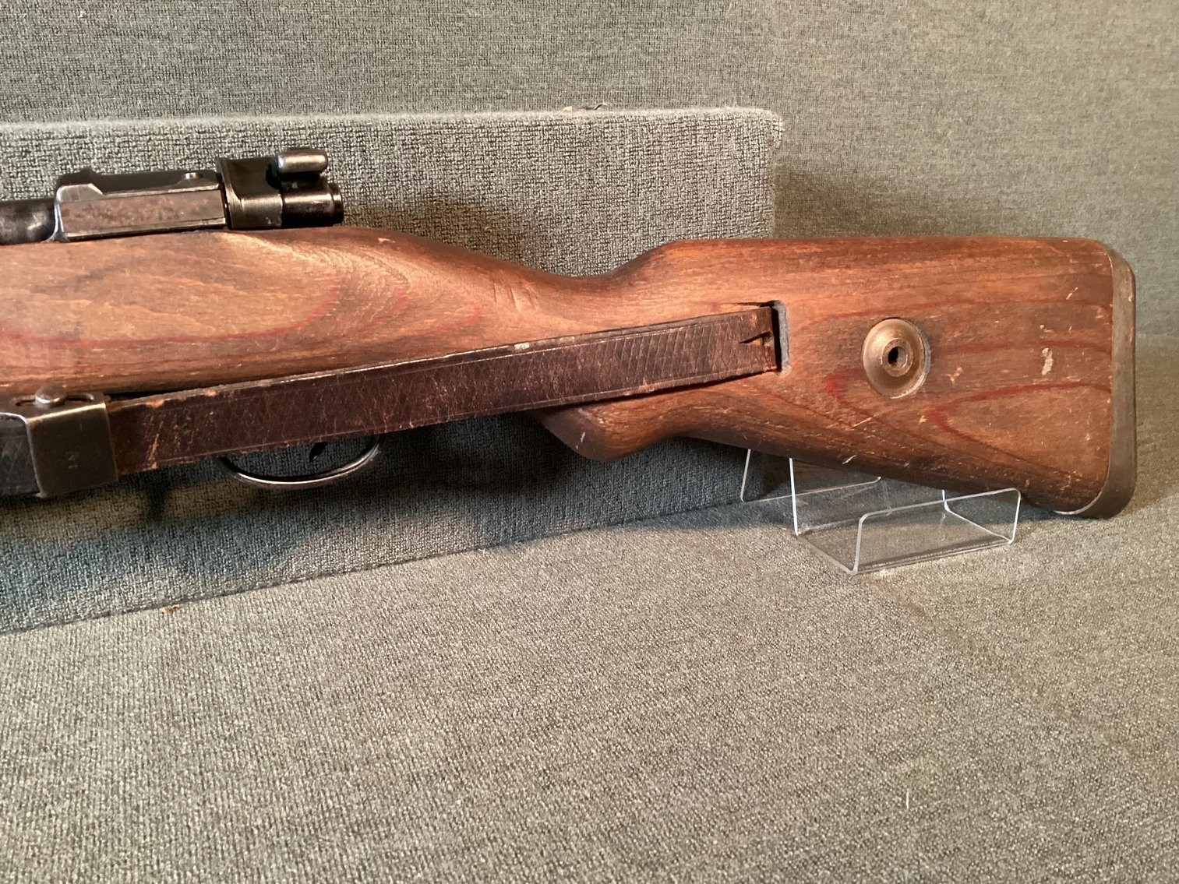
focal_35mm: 31
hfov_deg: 58.3
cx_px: 590
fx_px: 1056
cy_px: 442
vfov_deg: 45.4
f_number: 2.4
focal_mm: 3.3
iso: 400
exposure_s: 1/30
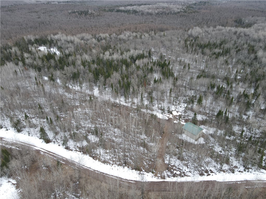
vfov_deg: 56.8
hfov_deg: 71.6
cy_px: 100
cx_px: 133
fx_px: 184
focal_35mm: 24
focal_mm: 4.5
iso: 100
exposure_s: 1/80
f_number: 2.8
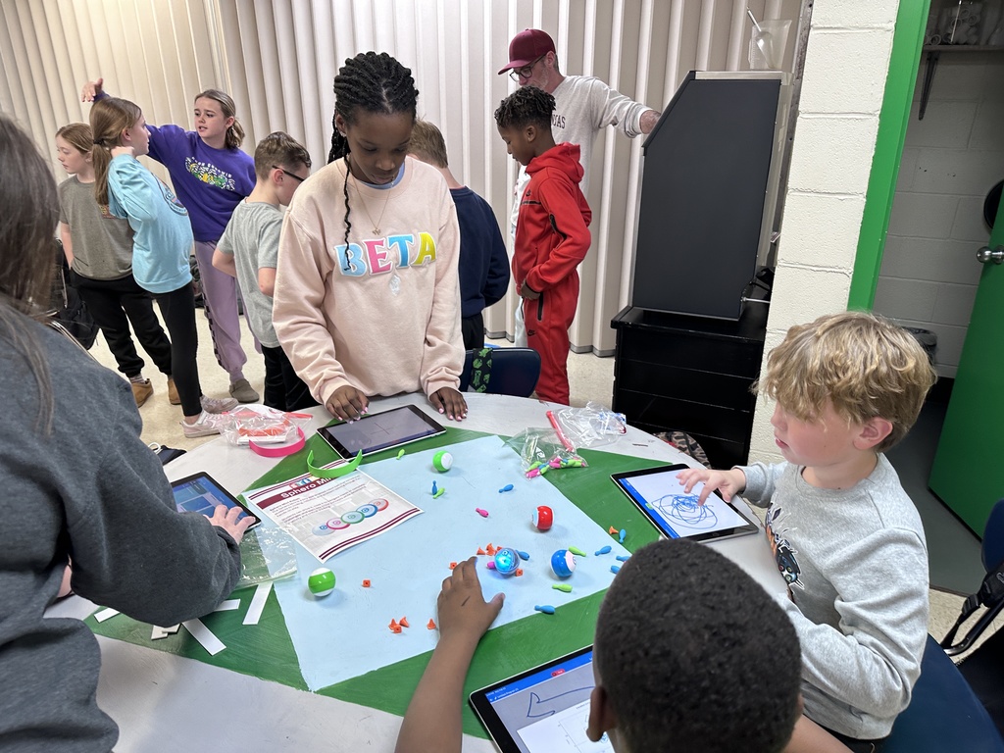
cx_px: 502
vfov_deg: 56.8
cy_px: 376
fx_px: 696
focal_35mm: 24
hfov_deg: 71.6
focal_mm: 6.86
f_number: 1.78
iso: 125
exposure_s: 1/60
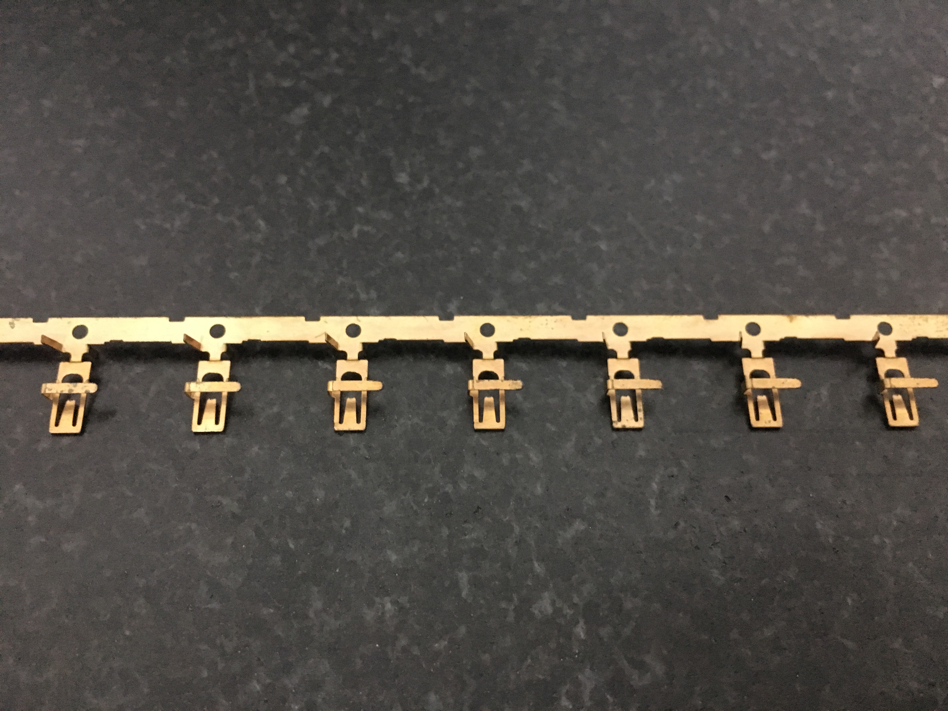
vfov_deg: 48.2
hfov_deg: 61.7
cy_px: 356
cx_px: 474
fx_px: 794
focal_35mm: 29
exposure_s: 1/17
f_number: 2.2
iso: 320
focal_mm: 4.15
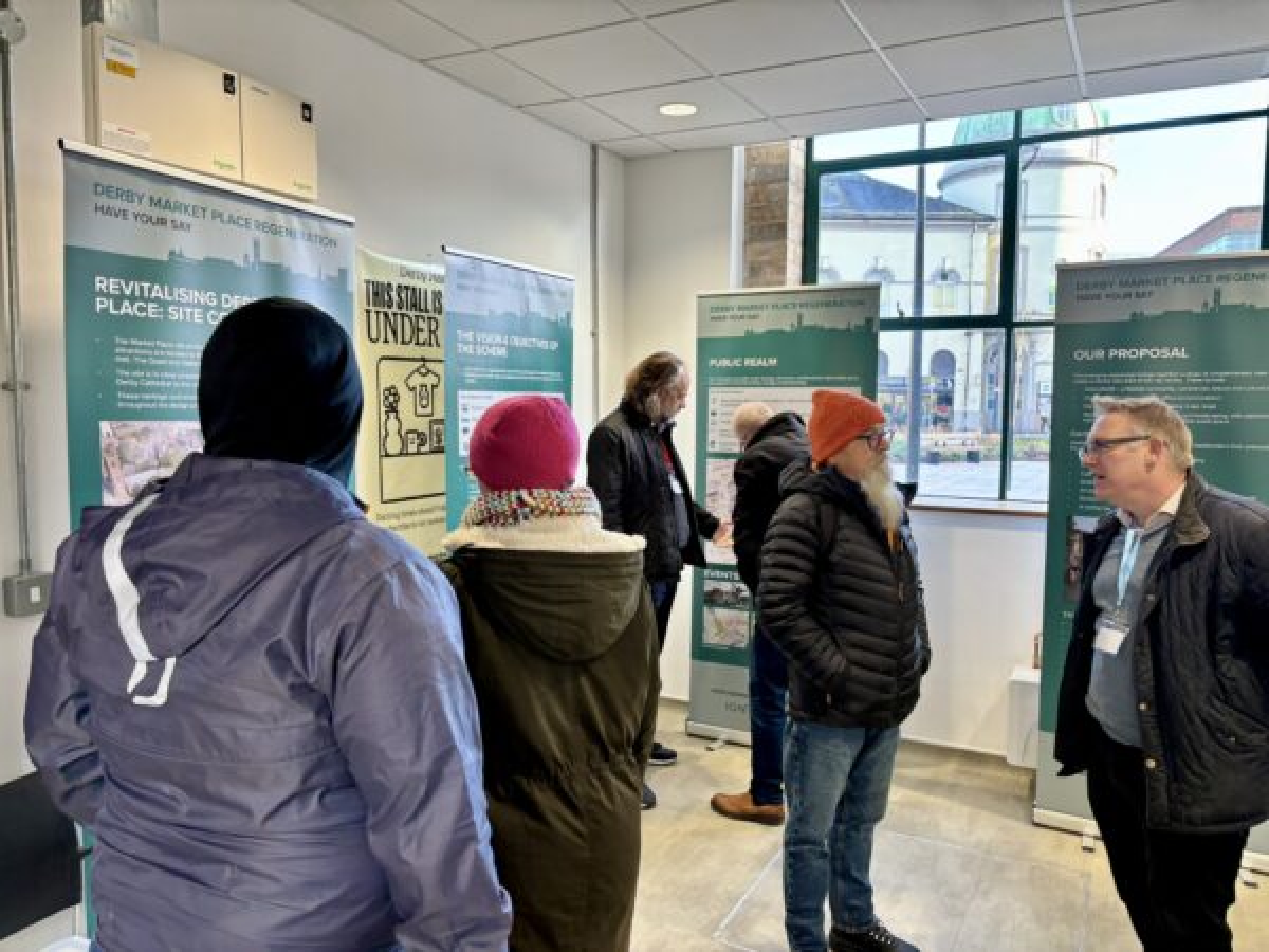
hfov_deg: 67.3
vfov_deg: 53.1
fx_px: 953
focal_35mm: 26
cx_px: 634
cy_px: 476
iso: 80
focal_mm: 5.96
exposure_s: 1/97
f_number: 1.6
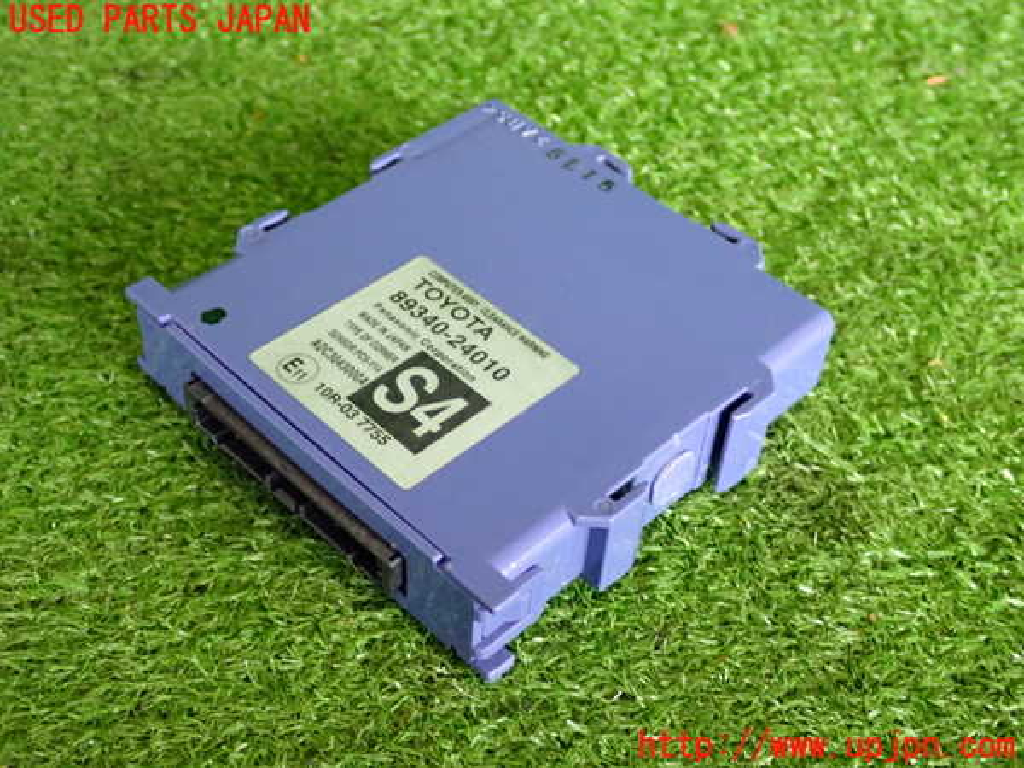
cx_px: 512
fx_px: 1390
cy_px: 384
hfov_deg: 40.4
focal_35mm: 47
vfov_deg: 30.9
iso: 800
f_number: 3.1
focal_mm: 8.4
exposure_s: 1/50
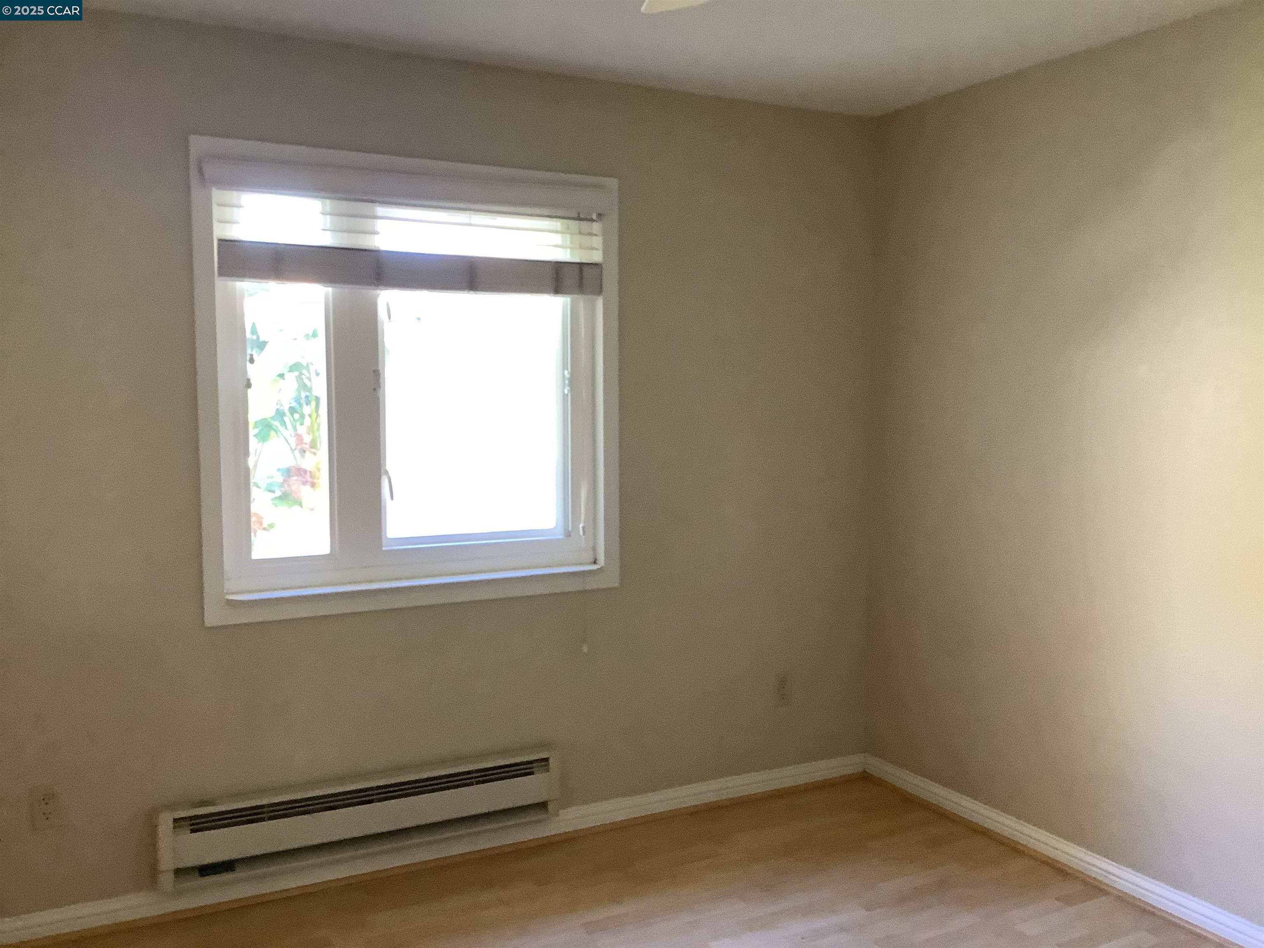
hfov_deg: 58.4
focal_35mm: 31
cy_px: 474
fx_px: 1132
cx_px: 632
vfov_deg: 45.4
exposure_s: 1/50
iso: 200
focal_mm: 3.3
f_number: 2.4
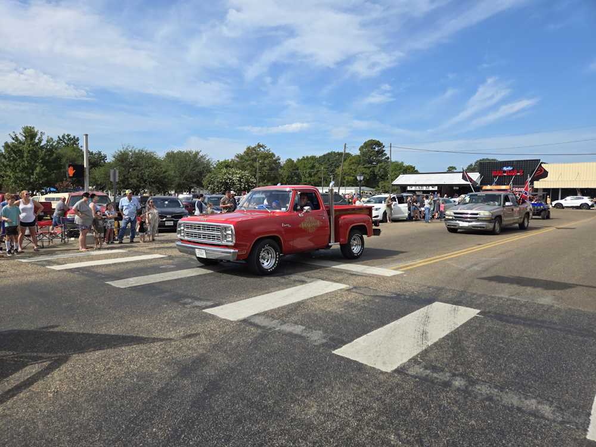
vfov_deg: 58.9
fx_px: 396
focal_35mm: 23
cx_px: 298
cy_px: 224
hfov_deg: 73.9
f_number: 1.8
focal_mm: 5.4
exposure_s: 1/2228
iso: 25
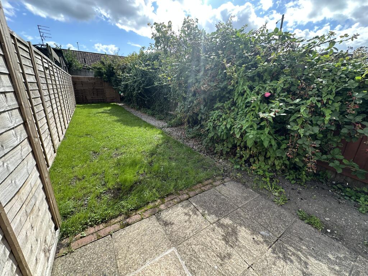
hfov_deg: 102.1
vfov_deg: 85.7
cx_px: 184
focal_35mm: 14
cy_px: 138
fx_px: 149
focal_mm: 2.22
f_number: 2.2
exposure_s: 1/422
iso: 40
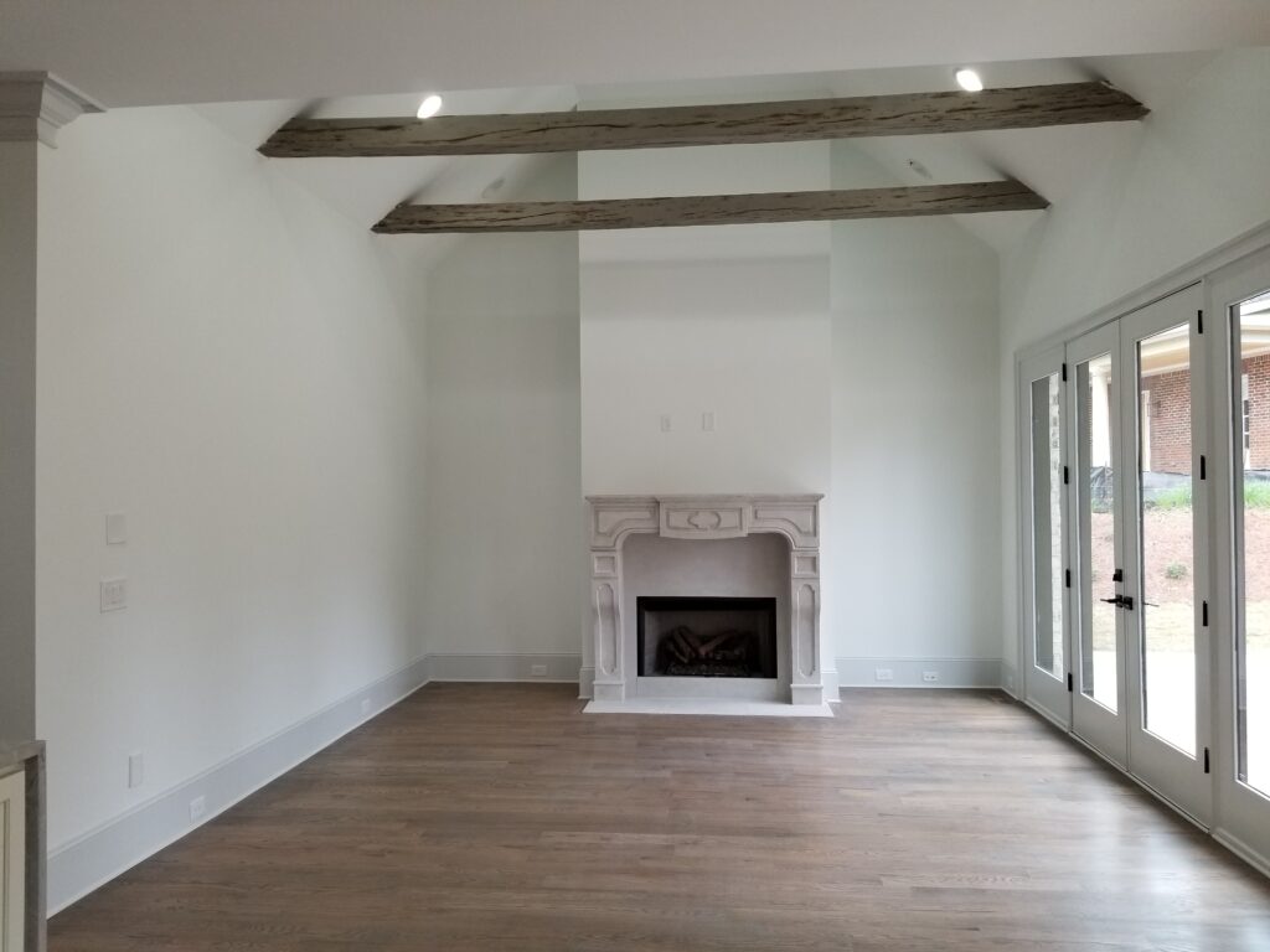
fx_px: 954
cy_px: 476
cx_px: 635
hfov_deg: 67.3
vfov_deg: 53.1
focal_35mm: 26
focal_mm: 4.25
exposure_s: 1/120
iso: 100
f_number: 1.7
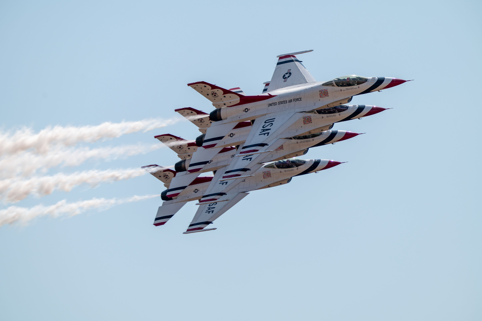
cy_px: 164
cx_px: 231
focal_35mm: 348
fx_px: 4656
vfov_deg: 3.9
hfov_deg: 5.9
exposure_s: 1/1250
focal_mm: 330
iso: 200
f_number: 6.3
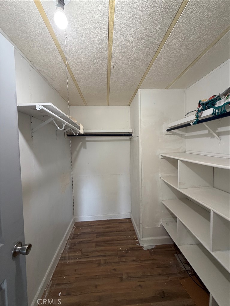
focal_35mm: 14
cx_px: 115
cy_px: 153
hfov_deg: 85.7
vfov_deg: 102.1
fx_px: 124
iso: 200
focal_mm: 2.22
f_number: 2.2
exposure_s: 1/60
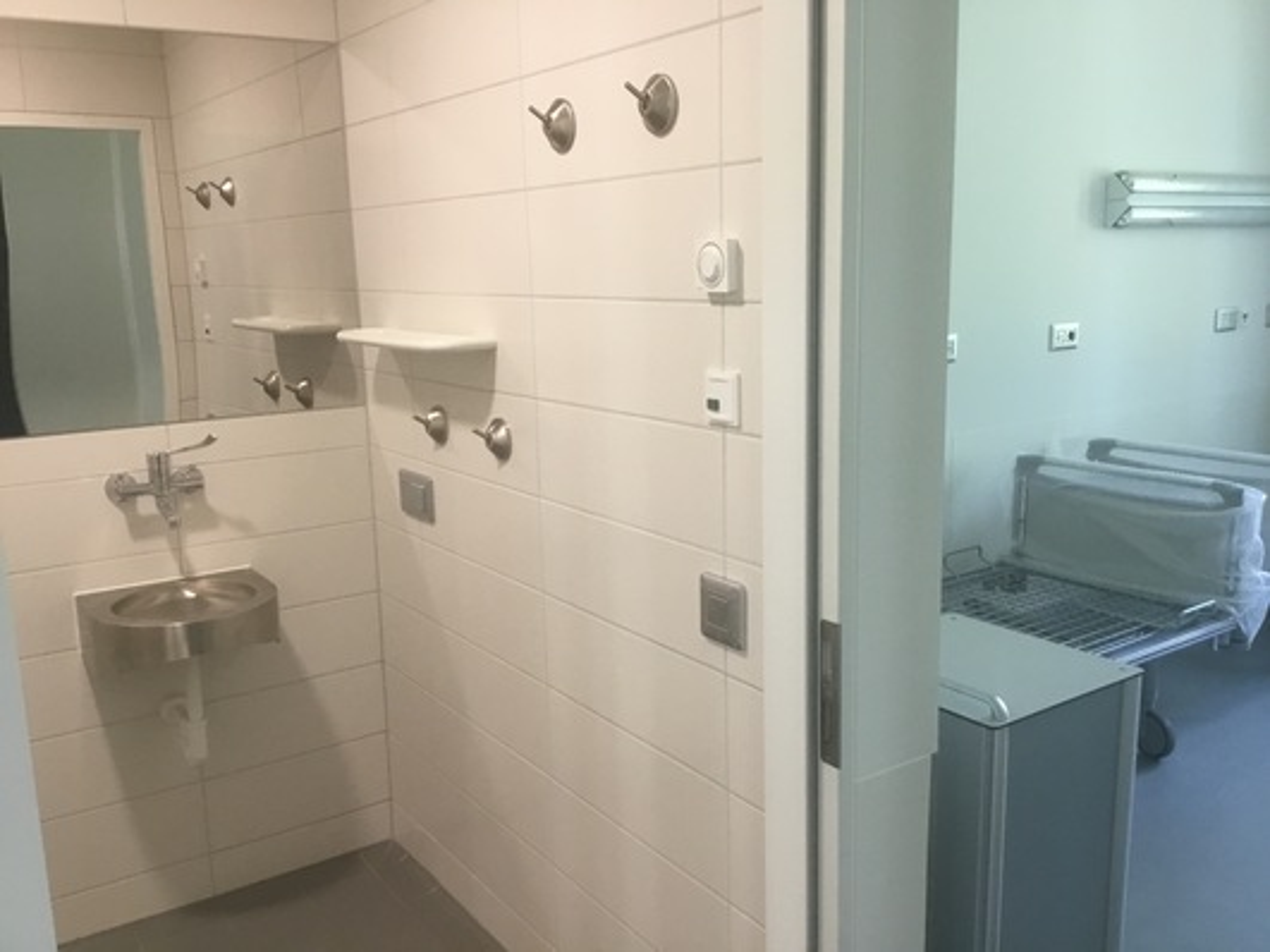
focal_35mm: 31
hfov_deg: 58.4
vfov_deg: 45.4
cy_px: 476
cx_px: 635
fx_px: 1137
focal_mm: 3.3
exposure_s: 1/33
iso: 100
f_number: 2.4
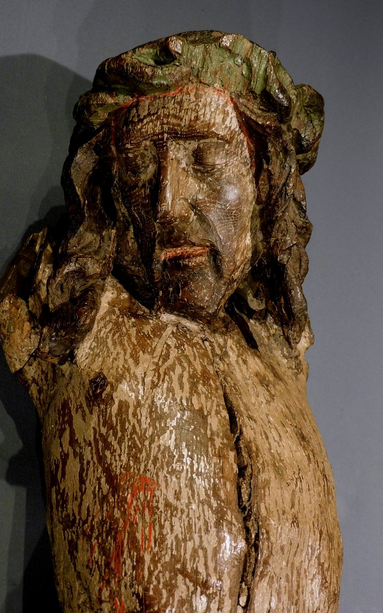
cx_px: 169
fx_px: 1069
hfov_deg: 20.3
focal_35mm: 64
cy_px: 305
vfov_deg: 32.0
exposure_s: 1/30
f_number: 4.2
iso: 280
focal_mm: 10.7
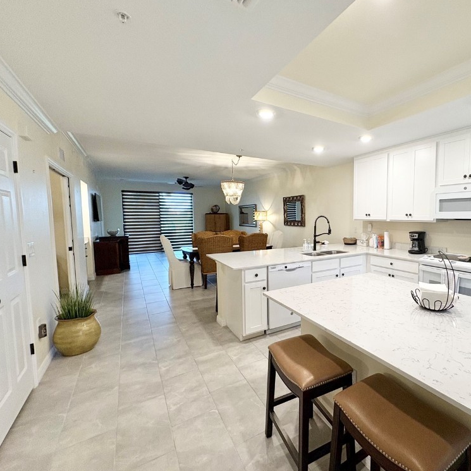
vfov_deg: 84.0
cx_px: 309
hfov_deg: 81.5
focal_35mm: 17
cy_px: 236
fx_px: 262
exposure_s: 1/120
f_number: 2.2
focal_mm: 2.22
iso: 200
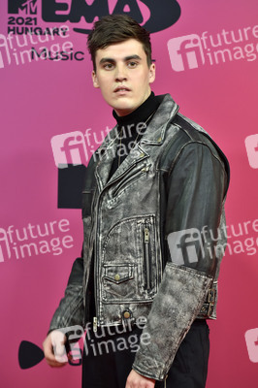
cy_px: 194
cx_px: 129
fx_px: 1669
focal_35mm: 155
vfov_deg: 13.3
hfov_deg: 8.8
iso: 2000
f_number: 5.6
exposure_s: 1/160
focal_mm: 155
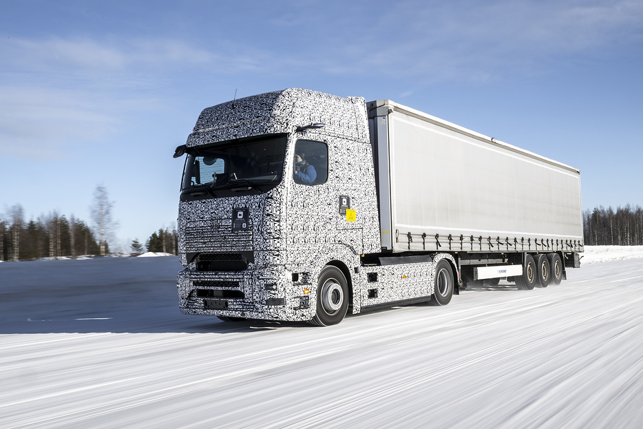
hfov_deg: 55.0
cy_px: 217
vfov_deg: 38.3
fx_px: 617
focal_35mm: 35
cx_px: 309
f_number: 22
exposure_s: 1/13
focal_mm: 31.5
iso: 64
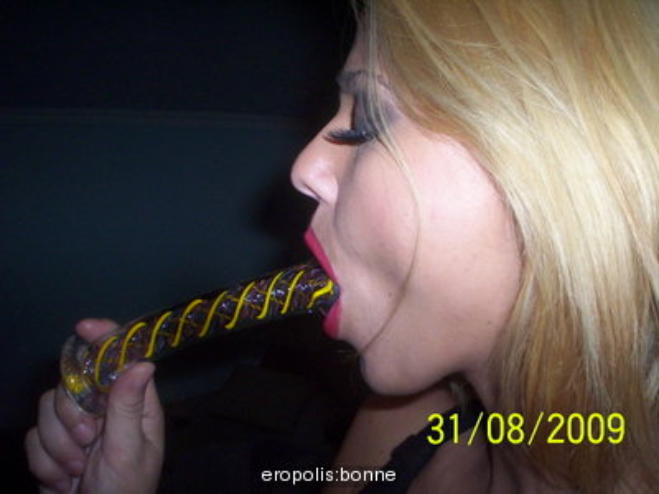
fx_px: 723
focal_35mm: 38
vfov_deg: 37.7
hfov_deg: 49.0
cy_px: 247
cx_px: 330
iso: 140
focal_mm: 4.99
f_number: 4.5
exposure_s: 1/60
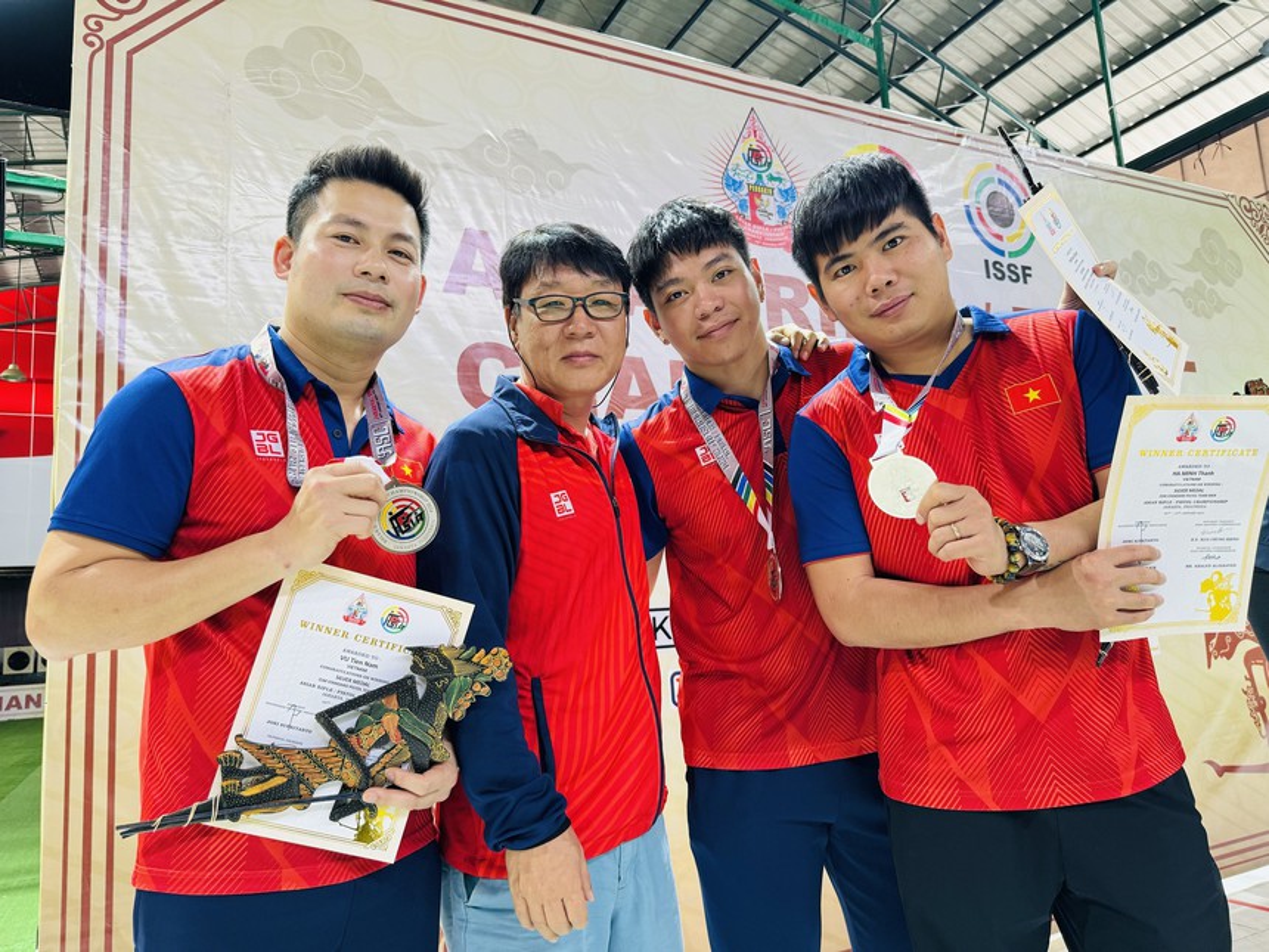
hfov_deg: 71.6
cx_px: 634
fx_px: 880
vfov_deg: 56.8
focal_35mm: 24
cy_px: 476
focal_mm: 6.86
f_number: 1.78
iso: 160
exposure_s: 1/50
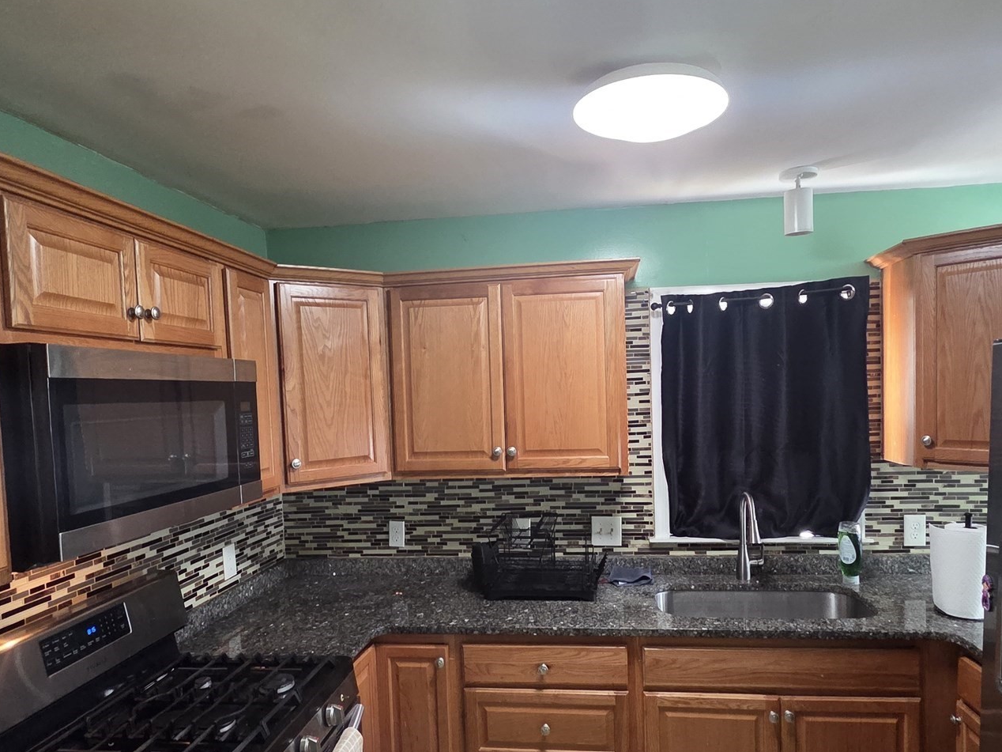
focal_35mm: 21
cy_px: 421
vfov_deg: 63.2
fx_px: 608
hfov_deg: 79.0
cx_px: 513
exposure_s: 1/60
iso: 1000
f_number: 2.2
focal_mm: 2.2
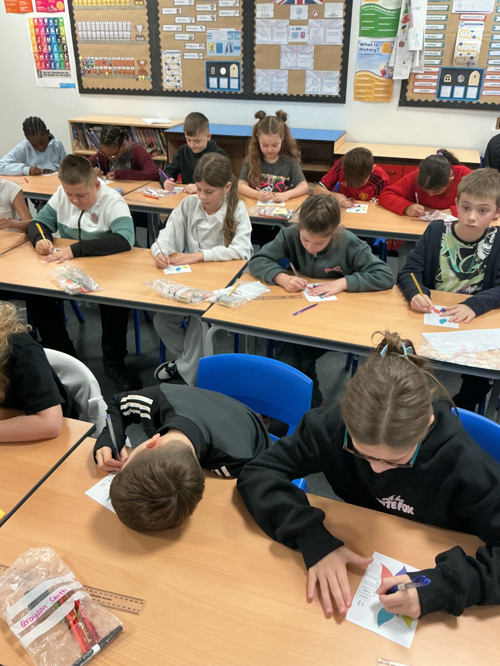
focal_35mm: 29
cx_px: 250
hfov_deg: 48.2
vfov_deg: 61.7
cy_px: 333
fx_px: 559
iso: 160
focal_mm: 3
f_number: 1.8
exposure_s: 1/60
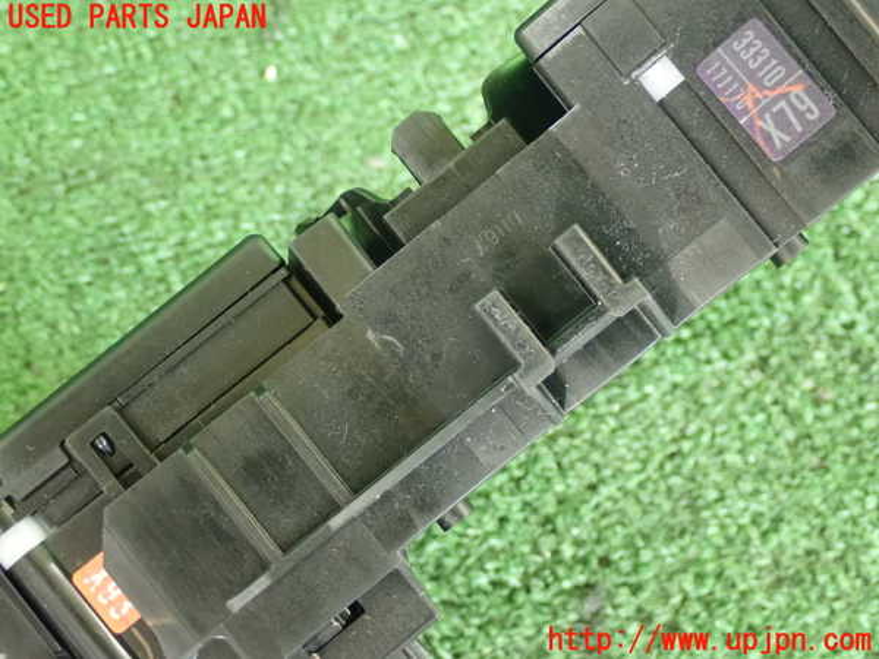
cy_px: 330
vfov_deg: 27.5
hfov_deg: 36.2
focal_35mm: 53
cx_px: 440
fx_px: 1346
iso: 1600
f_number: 3.4
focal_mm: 9.61
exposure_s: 1/50
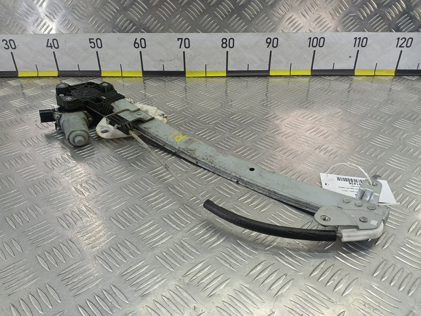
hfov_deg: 65.3
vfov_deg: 51.4
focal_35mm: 27
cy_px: 158
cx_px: 210
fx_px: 328
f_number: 1.6
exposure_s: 1/50
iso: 116
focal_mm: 4.11
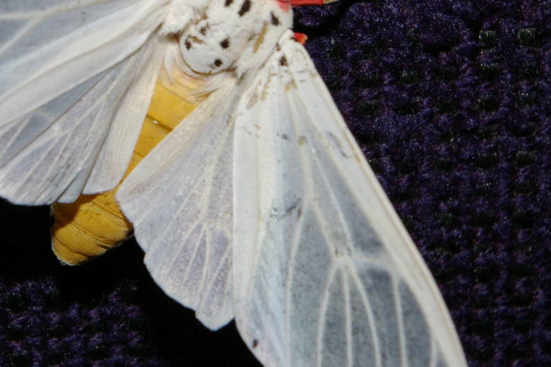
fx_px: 2587
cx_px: 130
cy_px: 78
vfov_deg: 8.1
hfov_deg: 12.1
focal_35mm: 169
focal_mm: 55
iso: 400
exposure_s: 1/60
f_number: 16
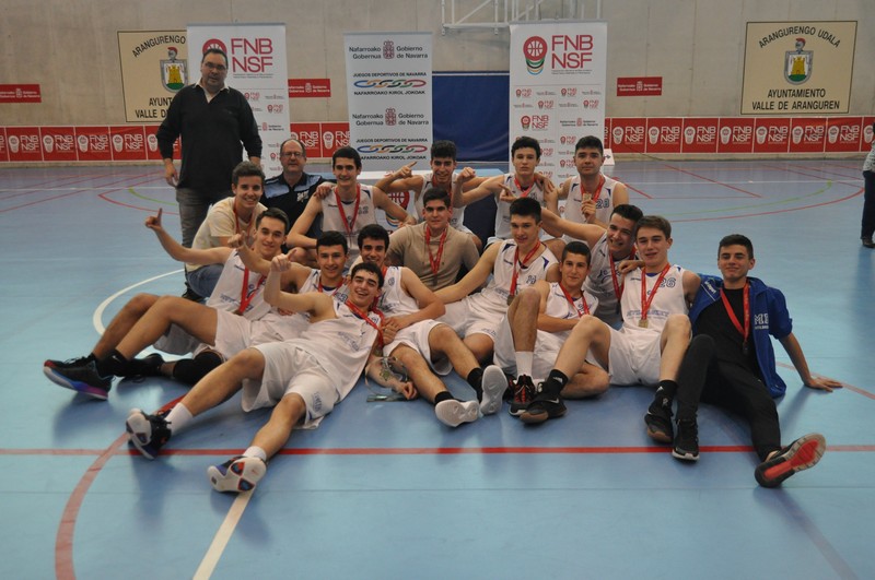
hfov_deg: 57.3
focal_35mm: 33
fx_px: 801
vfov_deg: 39.9
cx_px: 438
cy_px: 290
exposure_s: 1/250
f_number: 3.5
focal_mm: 22
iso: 1600
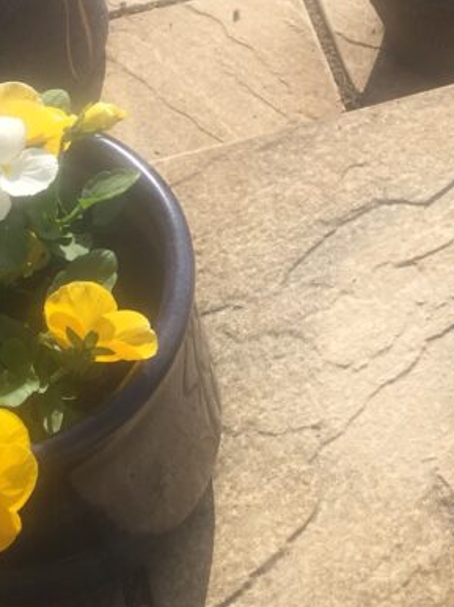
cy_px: 112
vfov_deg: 24.9
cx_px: 424
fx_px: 1348
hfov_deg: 18.7
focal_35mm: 77
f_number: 2.2
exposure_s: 1/1319
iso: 32
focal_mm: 4.15
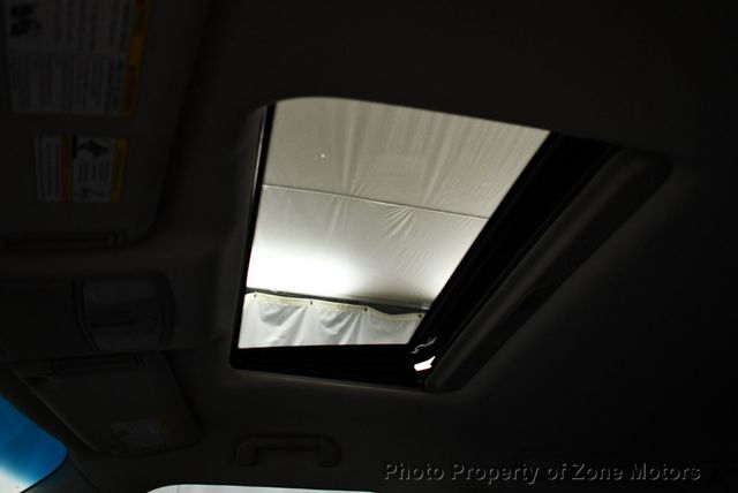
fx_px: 739
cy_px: 246
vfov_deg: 36.9
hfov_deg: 53.1
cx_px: 369
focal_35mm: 36
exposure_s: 1/125
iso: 1600
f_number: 3.5
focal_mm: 18
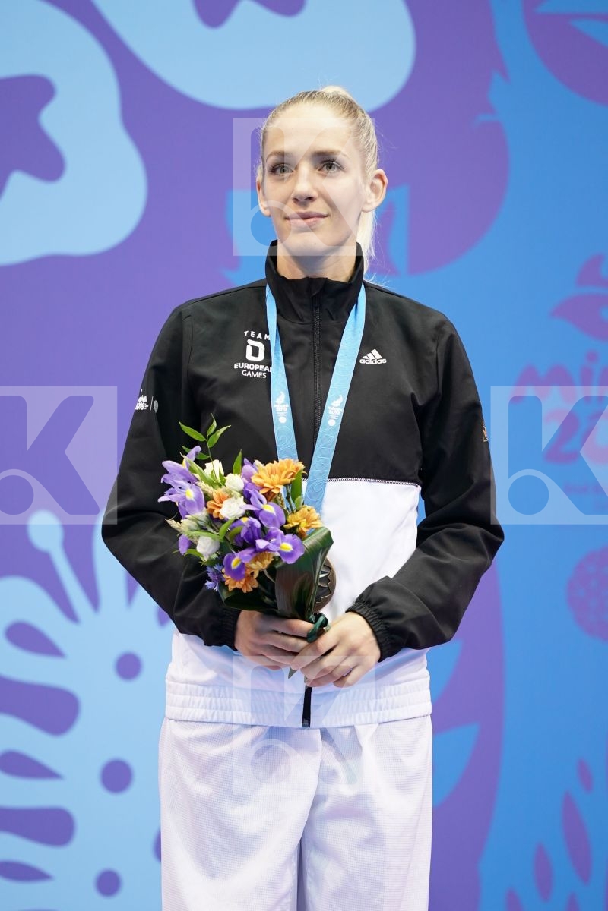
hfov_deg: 2.3
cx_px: 304
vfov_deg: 3.4
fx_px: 15199
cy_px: 456
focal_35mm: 600
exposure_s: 1/500
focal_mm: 400
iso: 1000
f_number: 2.8
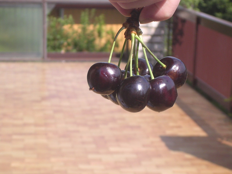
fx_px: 771
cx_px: 116
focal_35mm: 115
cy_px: 87
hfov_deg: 17.1
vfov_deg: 12.9
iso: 100
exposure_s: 1/228
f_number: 4.9
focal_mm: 17.4
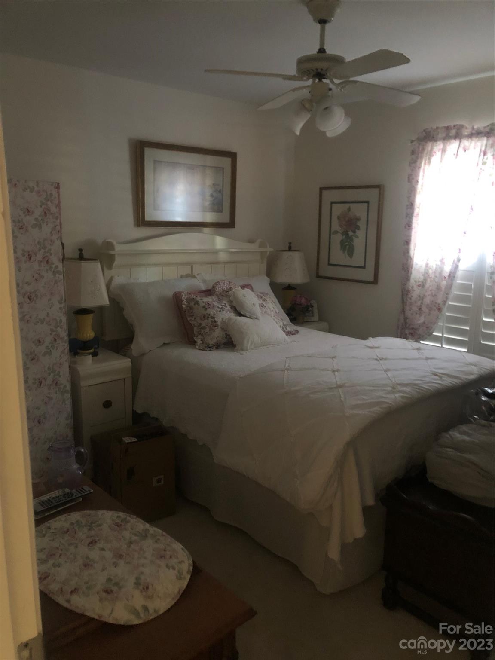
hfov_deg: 49.7
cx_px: 248
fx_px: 534
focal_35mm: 28
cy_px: 330
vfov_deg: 63.4
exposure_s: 1/4
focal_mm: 3.99
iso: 160
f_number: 1.8
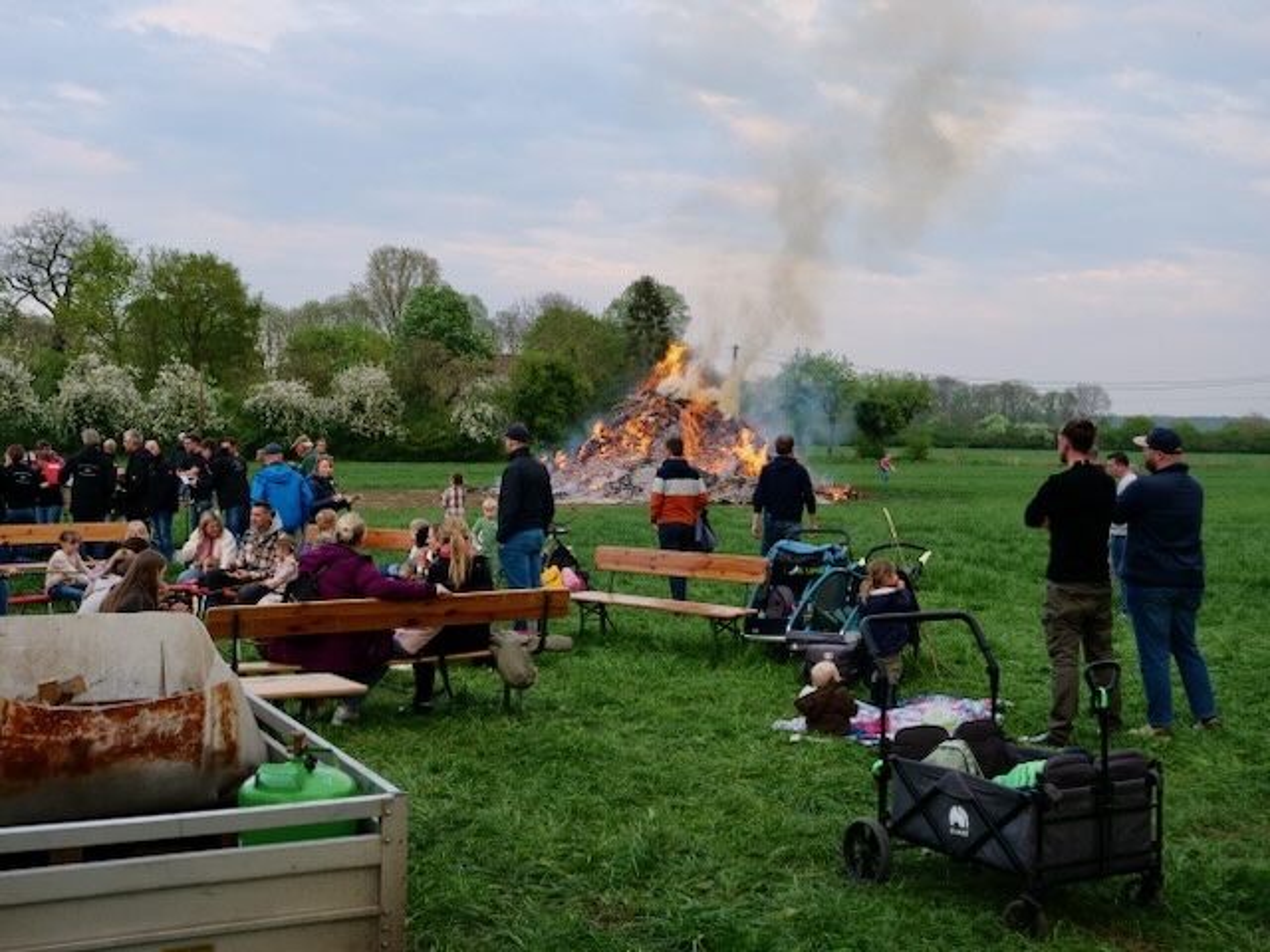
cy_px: 476
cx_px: 635
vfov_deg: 31.5
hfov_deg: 41.2
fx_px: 1688
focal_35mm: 46
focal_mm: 23
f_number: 4.5
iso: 200
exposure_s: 1/160
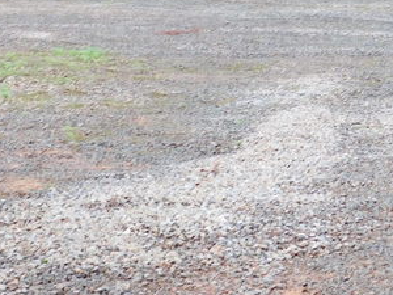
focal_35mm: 116
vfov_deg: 12.4
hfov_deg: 16.9
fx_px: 1317
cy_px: -67
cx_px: 261
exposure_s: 1/40
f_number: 3.7
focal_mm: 8
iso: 125
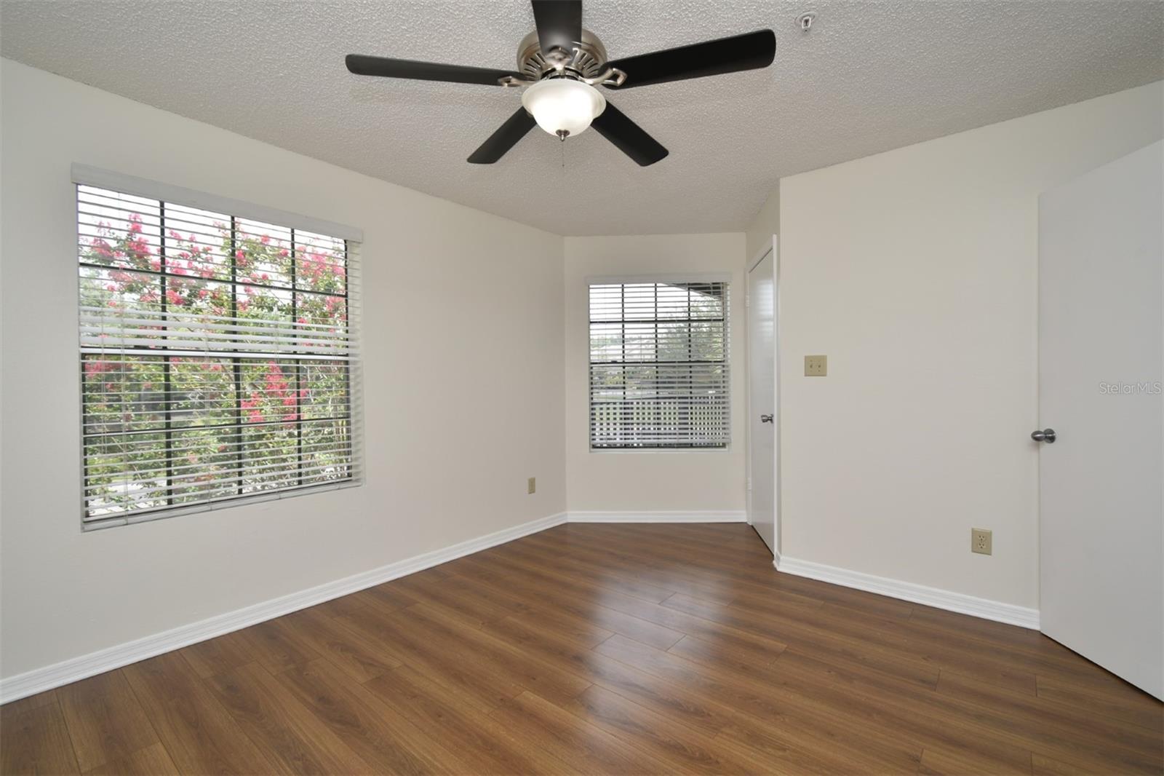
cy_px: 388
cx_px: 582
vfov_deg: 77.3
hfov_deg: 100.4
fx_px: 485
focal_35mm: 15
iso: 100
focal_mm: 10
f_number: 5.6
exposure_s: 1/125
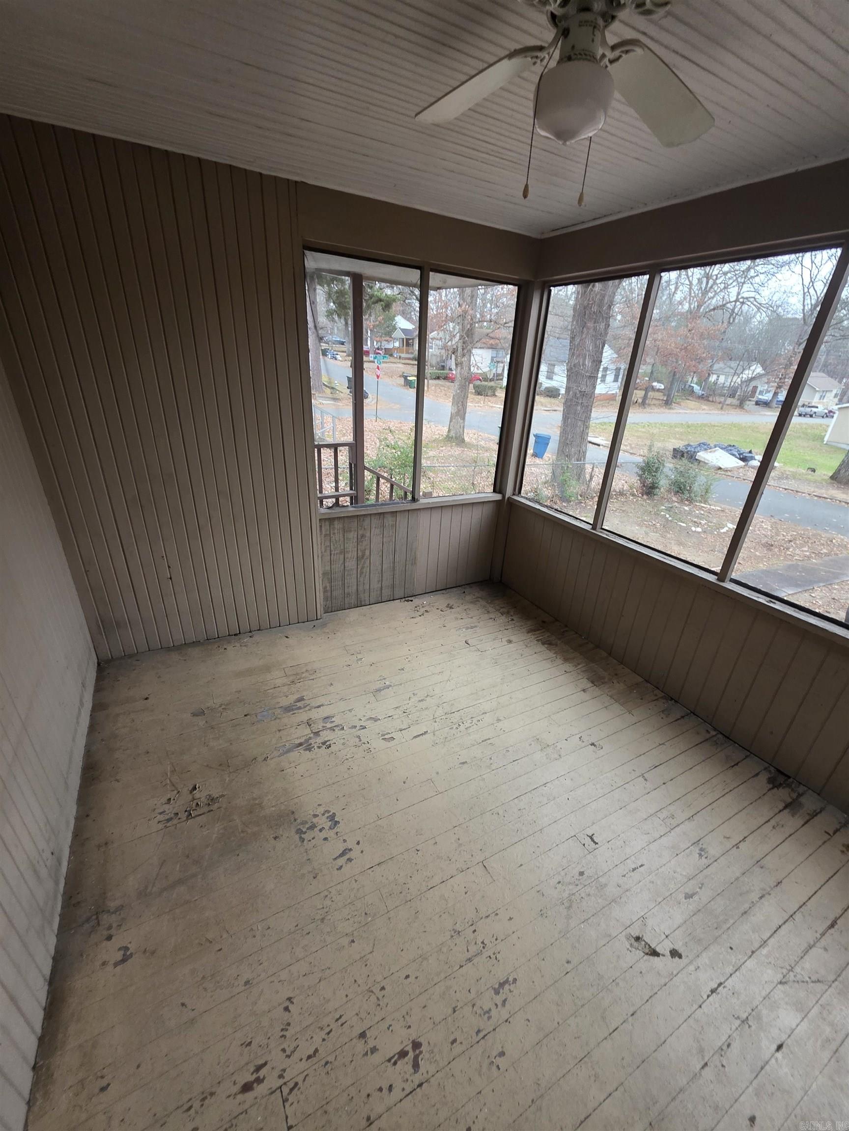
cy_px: 566
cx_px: 424
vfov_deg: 106.2
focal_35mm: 13
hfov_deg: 89.9
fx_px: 425
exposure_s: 1/60
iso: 250
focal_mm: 2.2
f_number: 1.9
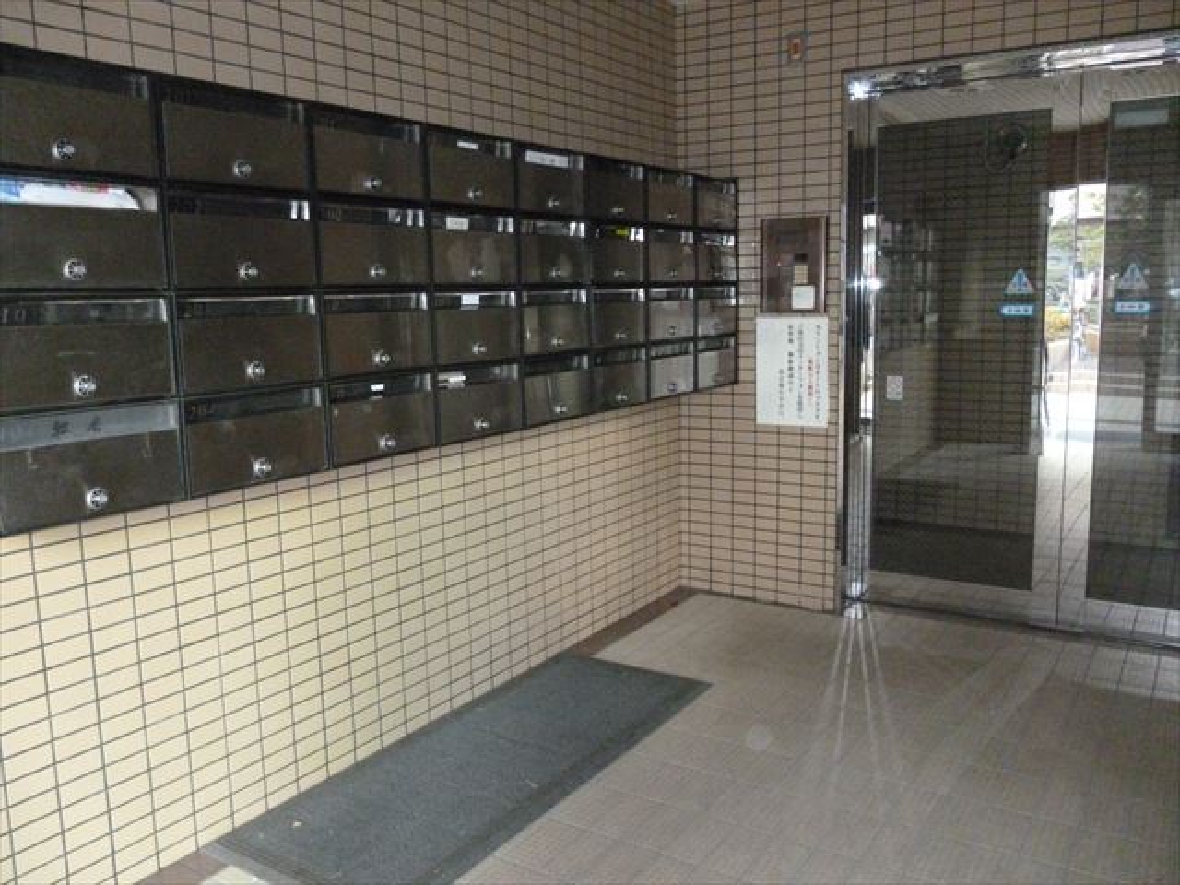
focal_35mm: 28
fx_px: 954
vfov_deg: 49.7
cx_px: 590
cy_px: 442
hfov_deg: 63.4
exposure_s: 1/60
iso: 1000
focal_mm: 5
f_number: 3.1
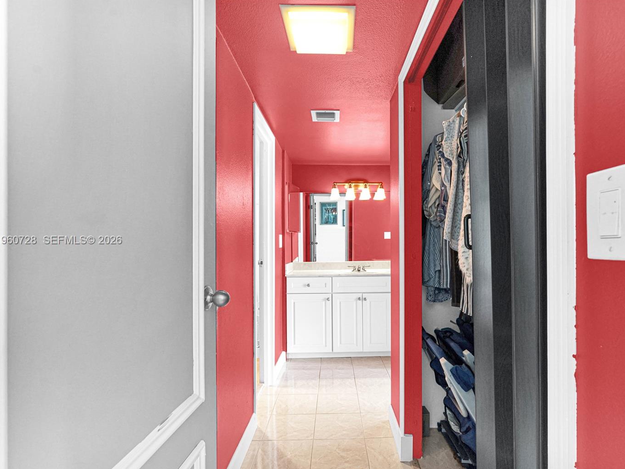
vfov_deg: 71.6
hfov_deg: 87.5
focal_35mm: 18
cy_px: 241
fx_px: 325
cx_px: 345
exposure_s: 1/30
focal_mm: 16
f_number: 8
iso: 2000
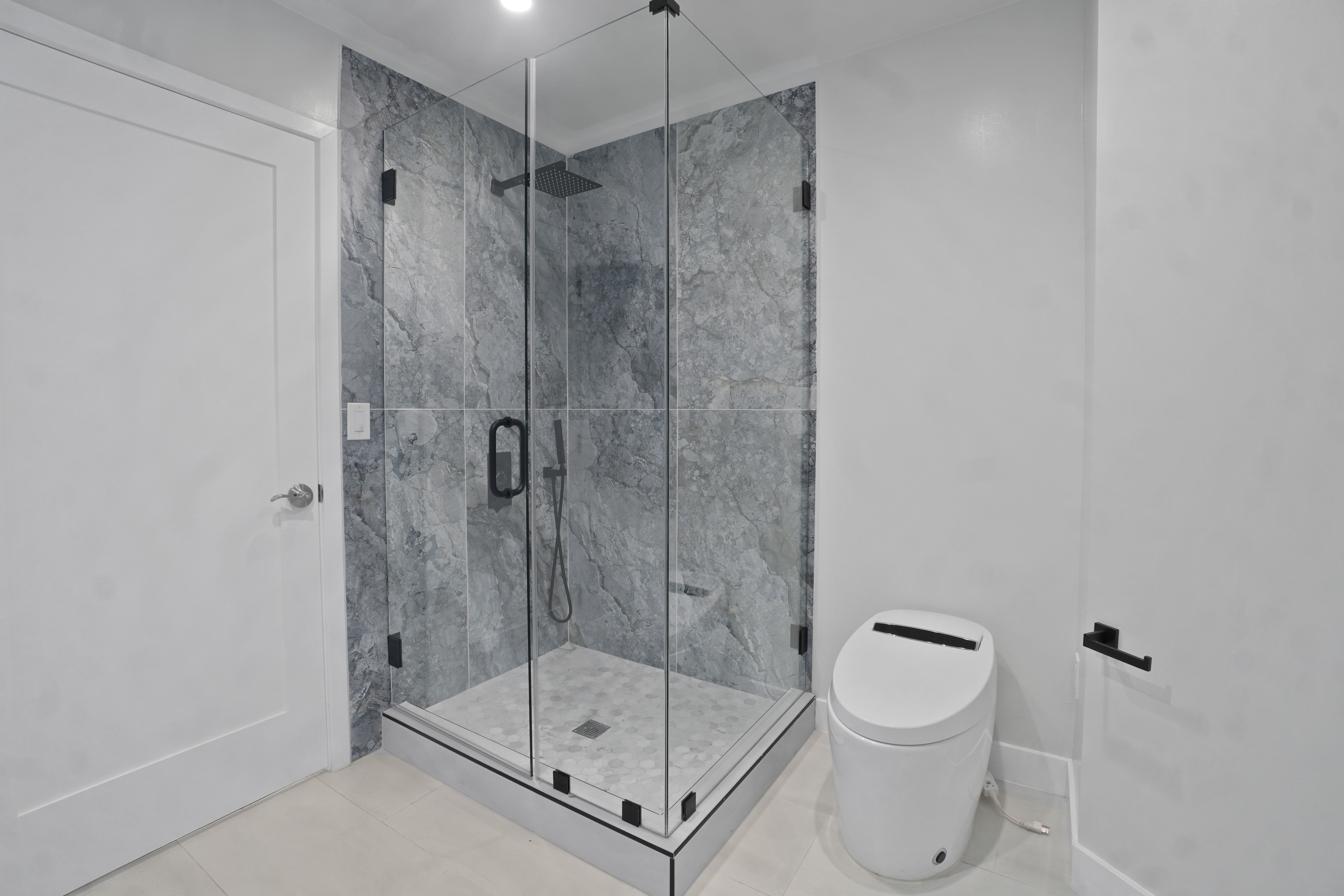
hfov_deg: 100.4
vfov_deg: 77.3
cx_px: 672
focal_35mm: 15
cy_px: 448
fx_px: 560
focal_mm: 10
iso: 250
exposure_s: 1/15
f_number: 8
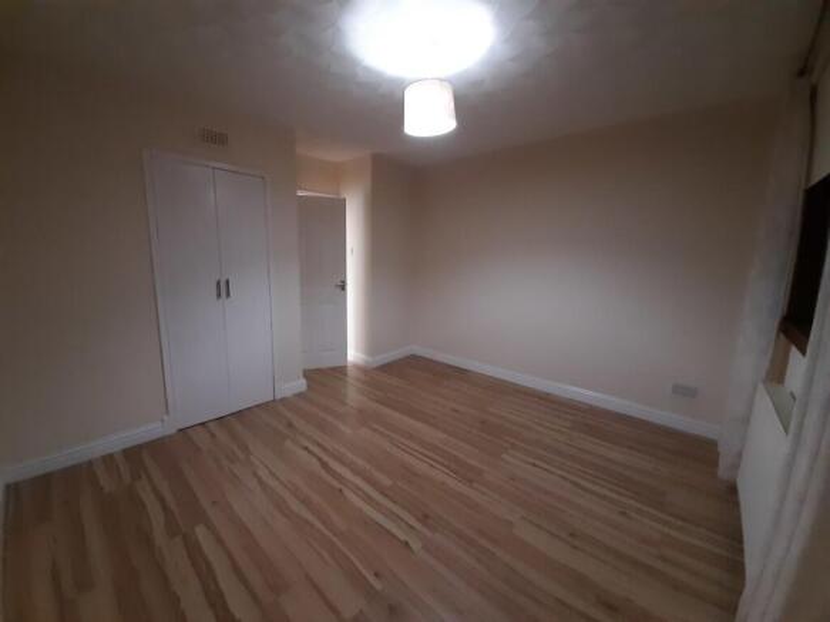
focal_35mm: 13
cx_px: 415
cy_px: 311
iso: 500
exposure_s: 1/25
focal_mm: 1.42
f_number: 2.2
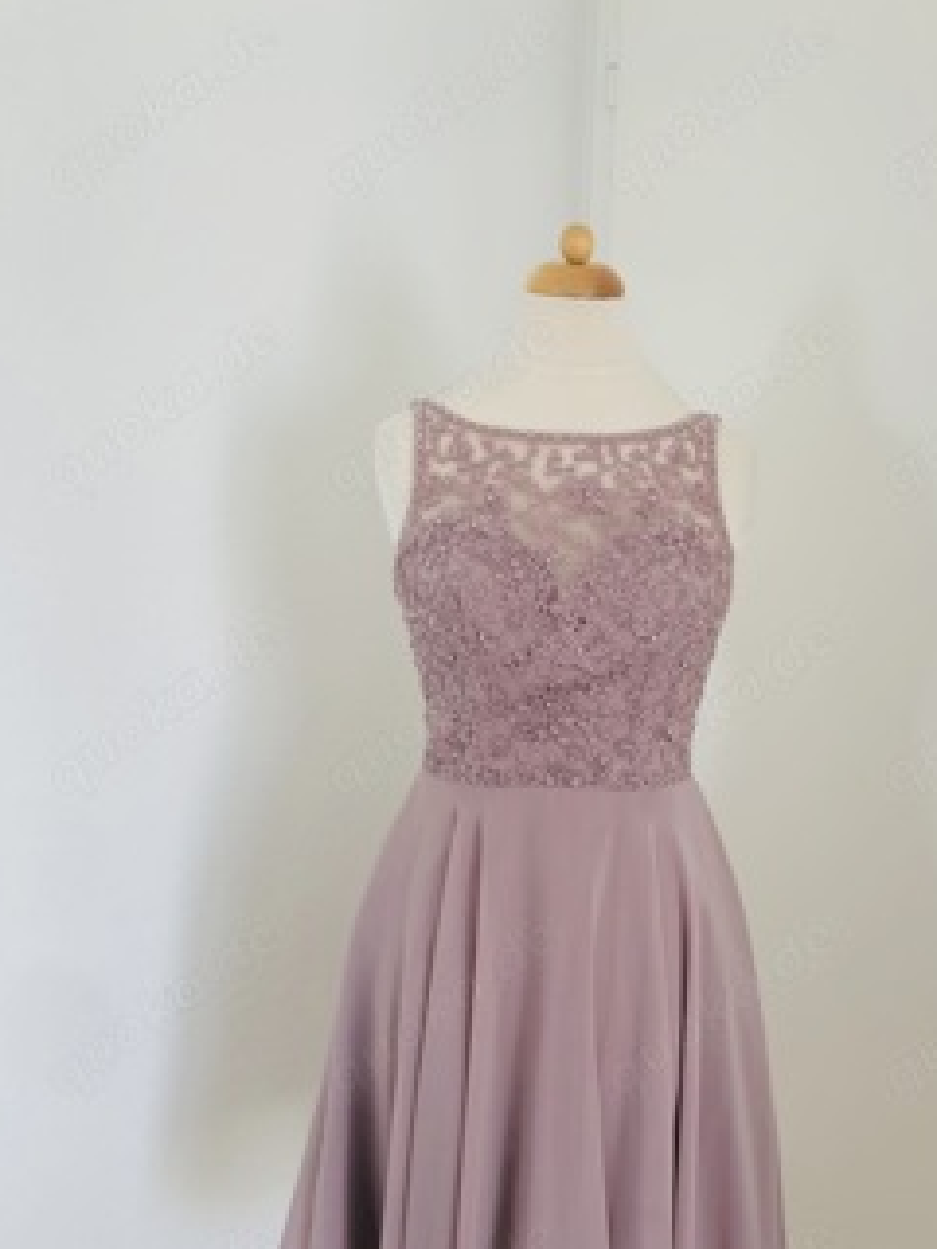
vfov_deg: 52.2
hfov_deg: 40.5
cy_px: 761
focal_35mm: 35
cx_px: 566
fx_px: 1263
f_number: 1.8
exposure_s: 1/40
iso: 25
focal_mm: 3.99
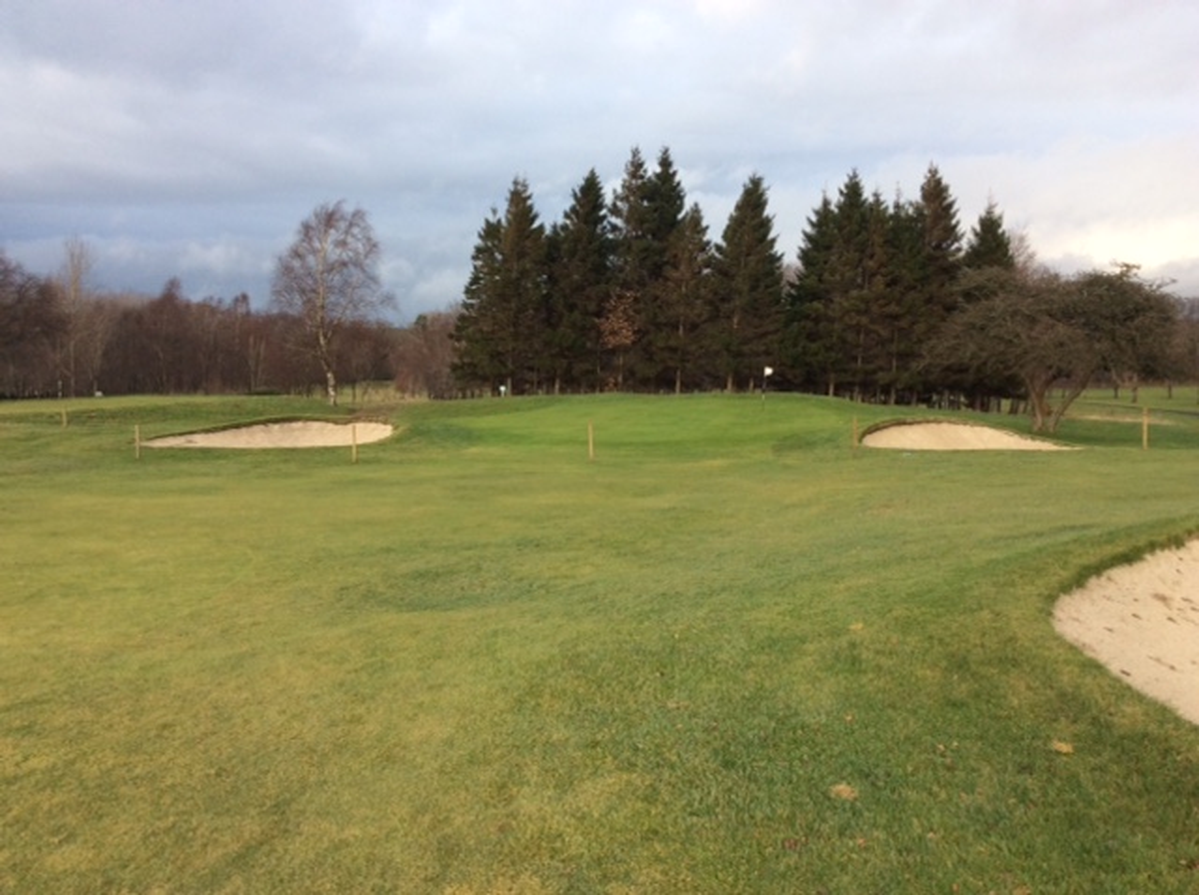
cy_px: 448
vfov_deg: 44.1
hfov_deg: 56.9
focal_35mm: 32
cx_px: 600
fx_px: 1107
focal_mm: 3.3
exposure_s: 1/316
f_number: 2.4
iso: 32
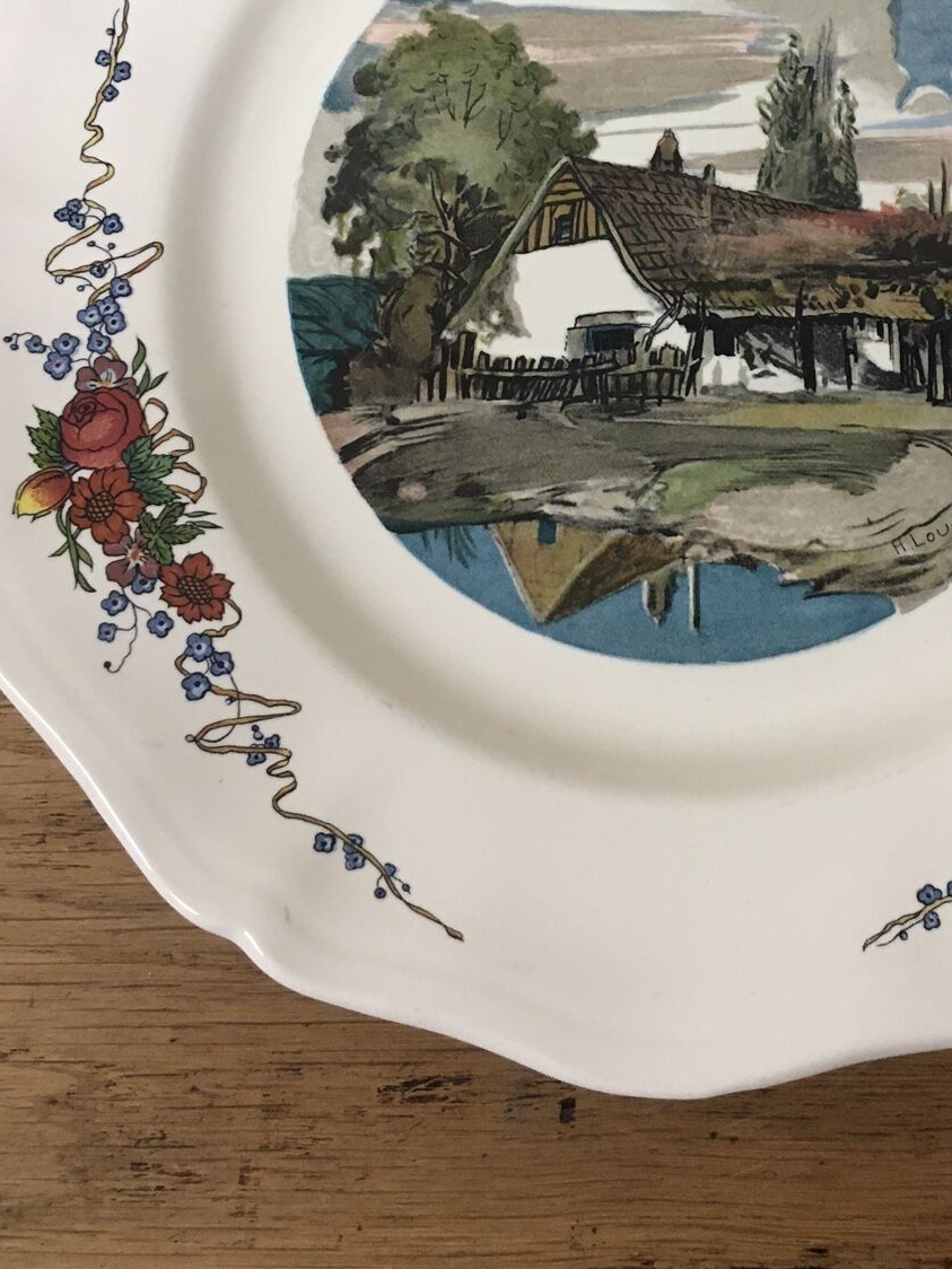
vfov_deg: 35.6
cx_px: 730
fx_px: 1907
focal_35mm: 52
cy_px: 243
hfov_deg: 27.6
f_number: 2.2
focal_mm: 4.15
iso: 125
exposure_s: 1/33
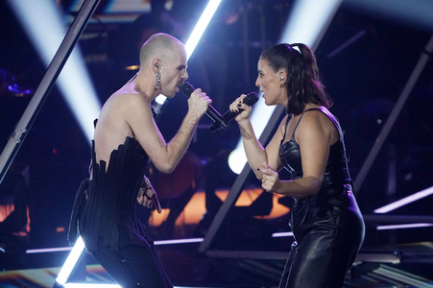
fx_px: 4735
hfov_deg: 5.2
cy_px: 144
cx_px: 216
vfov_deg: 3.5
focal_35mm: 394
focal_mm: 394
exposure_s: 1/320
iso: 4000
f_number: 6.3
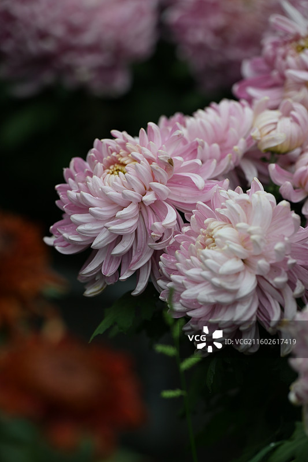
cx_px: 154
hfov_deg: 6.9
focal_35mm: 200
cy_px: 231
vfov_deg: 10.3
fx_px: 2568
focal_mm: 200
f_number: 4.5
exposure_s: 1/1250
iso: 200
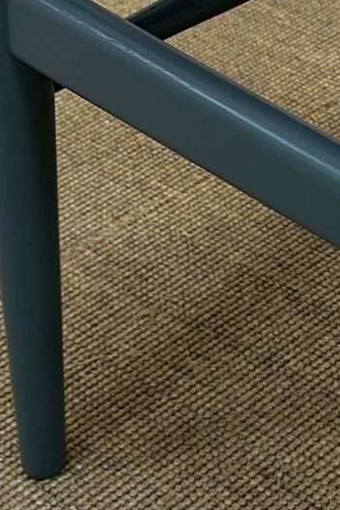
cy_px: -105
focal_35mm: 133
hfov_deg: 10.0
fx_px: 1885
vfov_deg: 14.9
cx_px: 476
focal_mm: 5.7
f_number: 1.5
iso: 64
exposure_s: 1/100
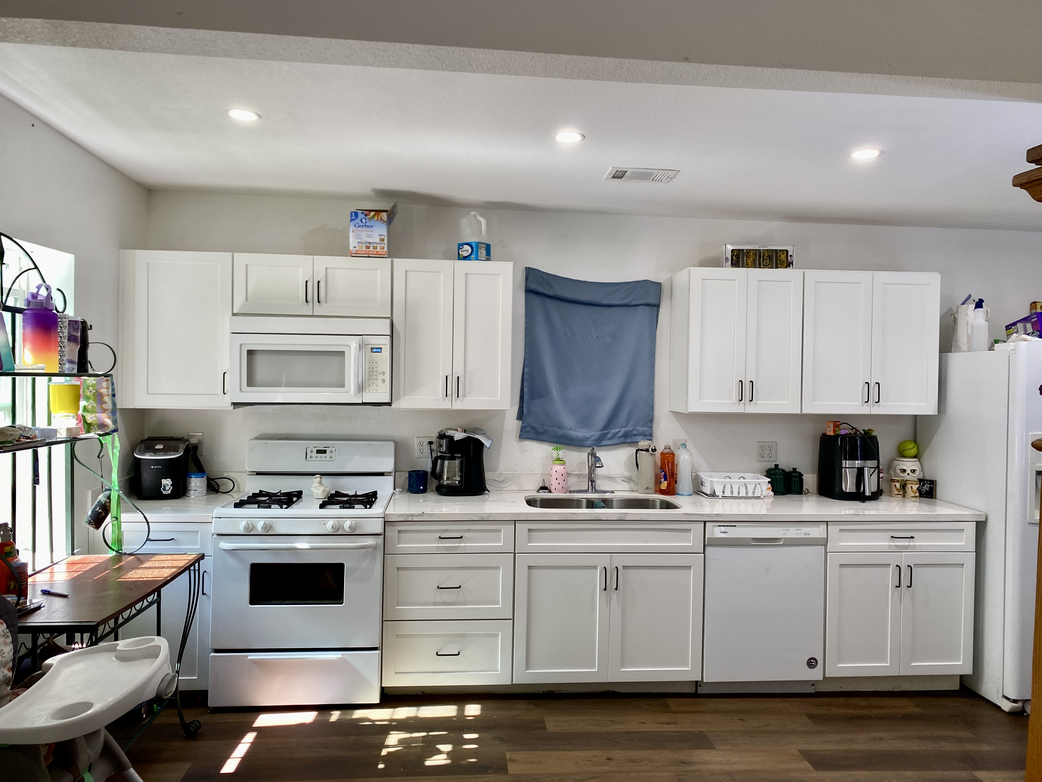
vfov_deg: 53.1
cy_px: 391
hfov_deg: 67.3
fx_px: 783
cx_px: 521
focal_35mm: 26
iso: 80
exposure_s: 1/120
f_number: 1.8
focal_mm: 4.25
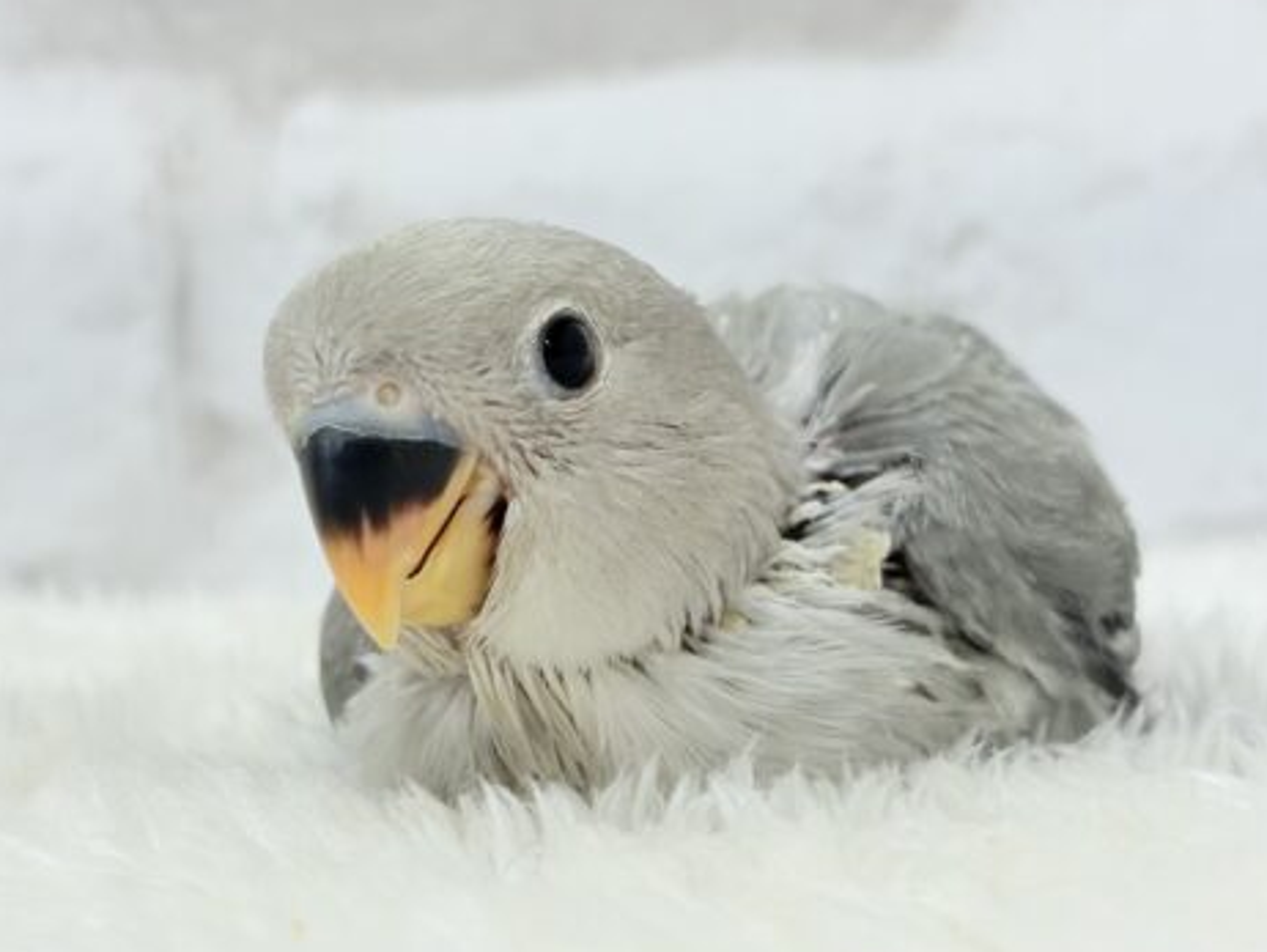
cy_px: 414
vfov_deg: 20.4
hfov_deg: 27.0
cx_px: 510
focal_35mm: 72
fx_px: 2637
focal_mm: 5.96
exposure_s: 1/100
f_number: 1.6
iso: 80
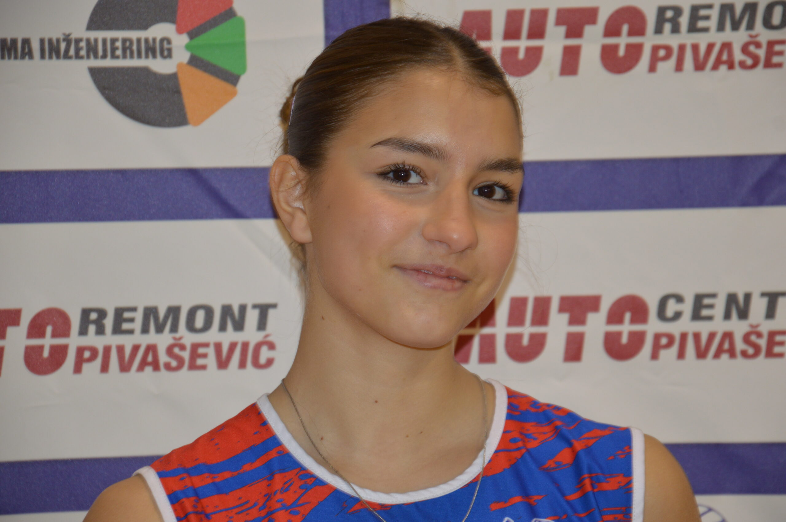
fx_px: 3436
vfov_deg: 8.7
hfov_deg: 13.1
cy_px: 261
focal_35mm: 158
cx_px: 393
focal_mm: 105
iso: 360
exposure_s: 1/30
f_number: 5.6
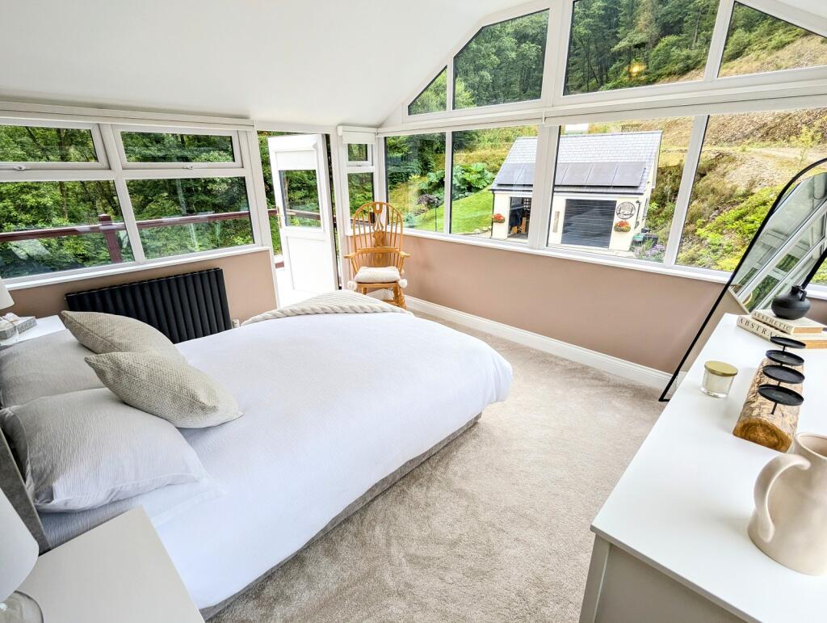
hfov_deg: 94.4
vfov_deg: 78.2
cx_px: 414
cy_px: 312
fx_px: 383
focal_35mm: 16
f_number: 2.2
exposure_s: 1/95.7
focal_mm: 2.35
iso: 50
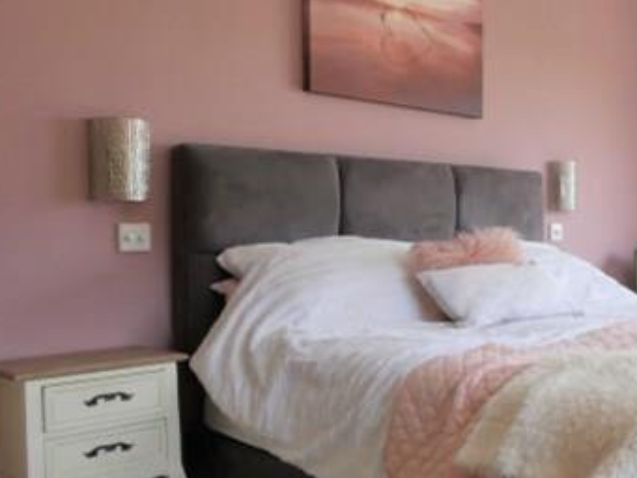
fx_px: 773
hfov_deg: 37.8
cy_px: 270
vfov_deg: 34.3
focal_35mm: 42
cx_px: 691
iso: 200
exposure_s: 1/60
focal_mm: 7
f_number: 4
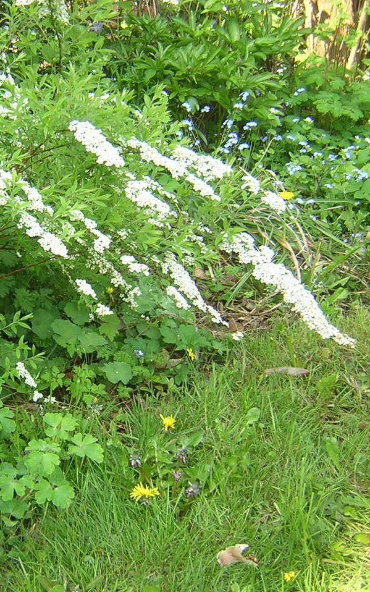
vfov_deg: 39.6
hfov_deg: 24.6
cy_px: 296
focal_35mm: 51
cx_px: 32
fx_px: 823
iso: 100
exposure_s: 1/97.9
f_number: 2.6
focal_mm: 4.7
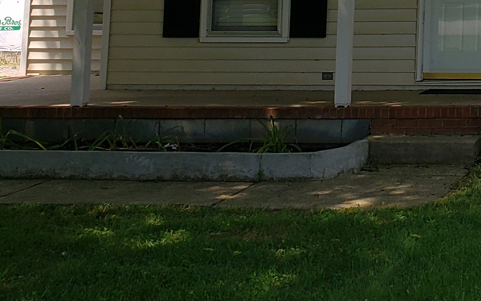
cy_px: -171
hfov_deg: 20.4
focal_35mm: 91
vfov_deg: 13.4
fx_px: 1193
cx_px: 658
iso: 50
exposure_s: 1/746
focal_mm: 4.3
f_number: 2.4
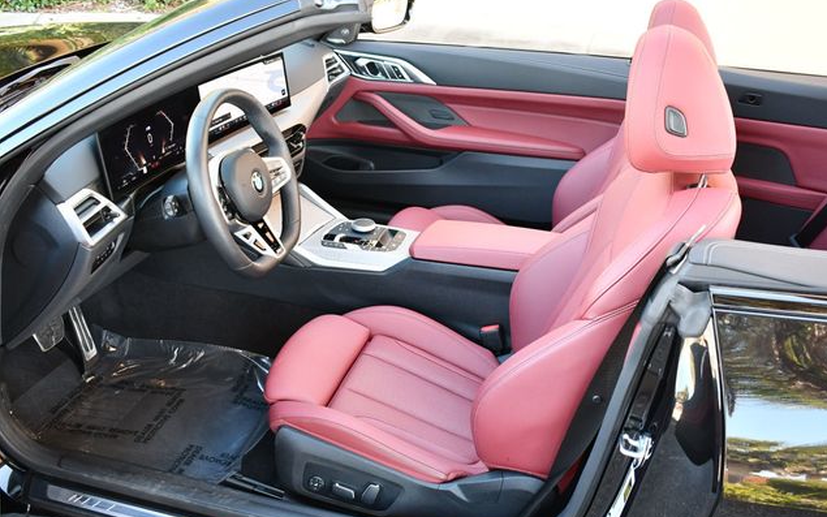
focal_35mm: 37
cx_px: 415
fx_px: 834
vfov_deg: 34.4
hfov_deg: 52.7
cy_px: 271
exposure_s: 1/160
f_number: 3.5
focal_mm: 18
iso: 800
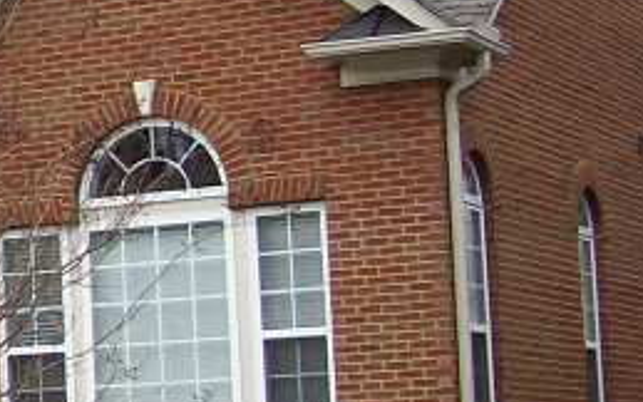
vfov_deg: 8.7
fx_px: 2647
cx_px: -494
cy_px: 161
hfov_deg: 12.7
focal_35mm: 151
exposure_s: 1/462
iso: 80
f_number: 2.7
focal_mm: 6
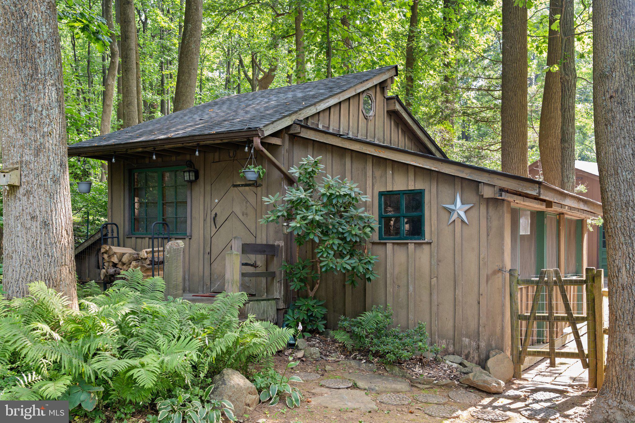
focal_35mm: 33
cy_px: 212
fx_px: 582
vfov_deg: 40.0
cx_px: 318
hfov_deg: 57.2
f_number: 6.3
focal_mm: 33
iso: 400
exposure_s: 1/40
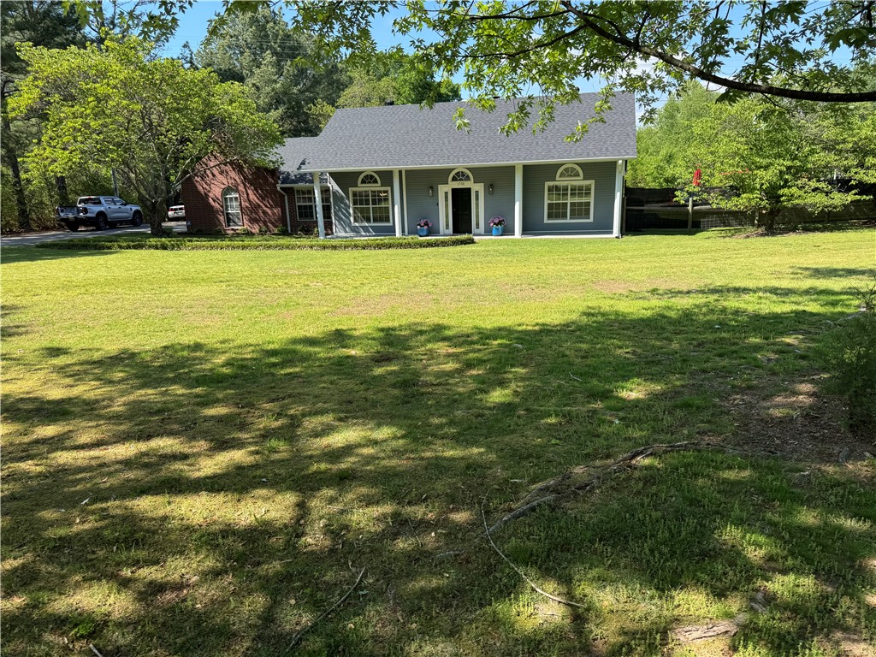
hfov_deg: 71.6
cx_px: 438
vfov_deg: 56.8
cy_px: 328
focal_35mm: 24
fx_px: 607
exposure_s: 1/1524
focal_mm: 6.76
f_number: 1.78
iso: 80
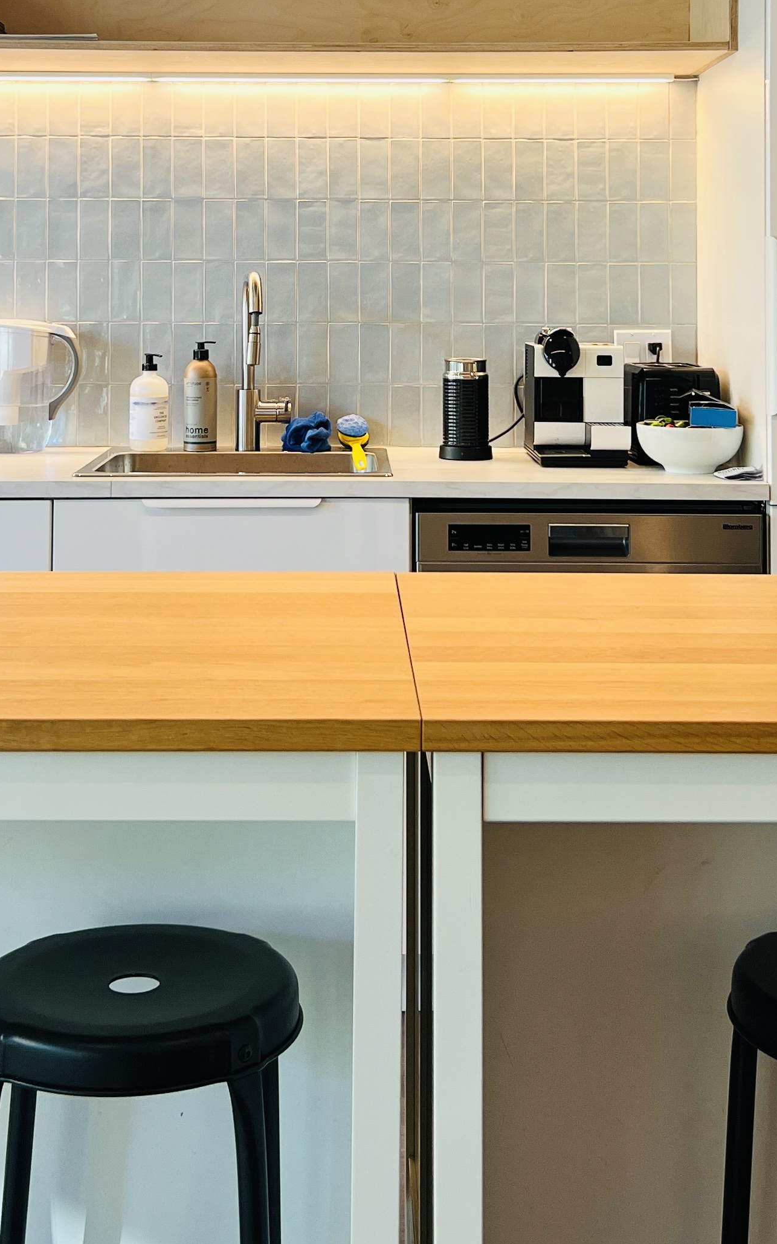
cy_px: 221
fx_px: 1830
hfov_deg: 24.0
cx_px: 379
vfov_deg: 36.1
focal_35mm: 54
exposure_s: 1/120
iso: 80
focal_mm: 5.7
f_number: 1.5
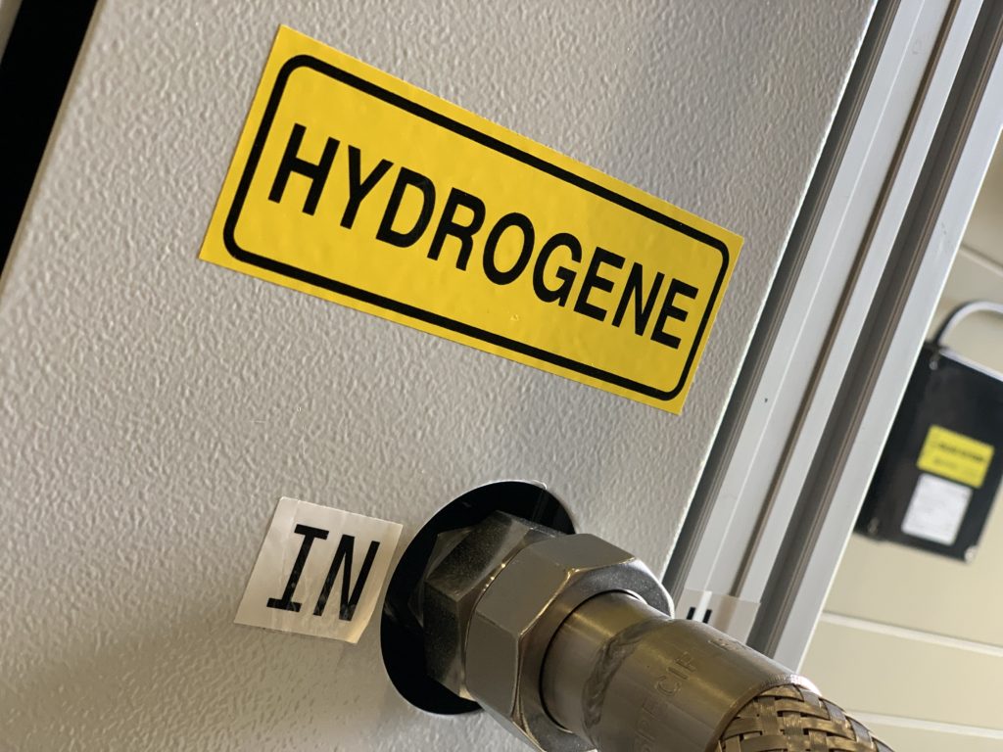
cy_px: 376
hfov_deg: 36.8
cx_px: 502
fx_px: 1507
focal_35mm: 52
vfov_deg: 28.0
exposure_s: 1/88
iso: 125
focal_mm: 6
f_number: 2.4
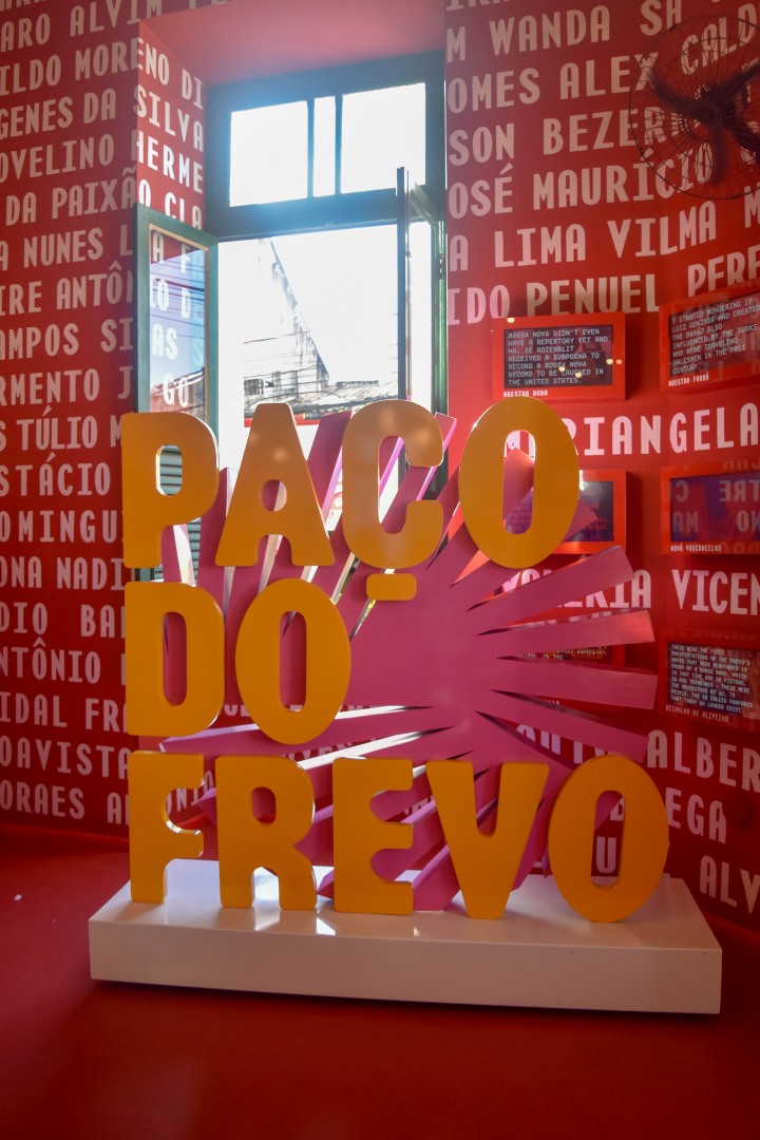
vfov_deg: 67.4
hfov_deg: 47.9
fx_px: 855
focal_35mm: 27
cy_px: 570
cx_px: 380
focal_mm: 18
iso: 800
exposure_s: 1/500
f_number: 3.5
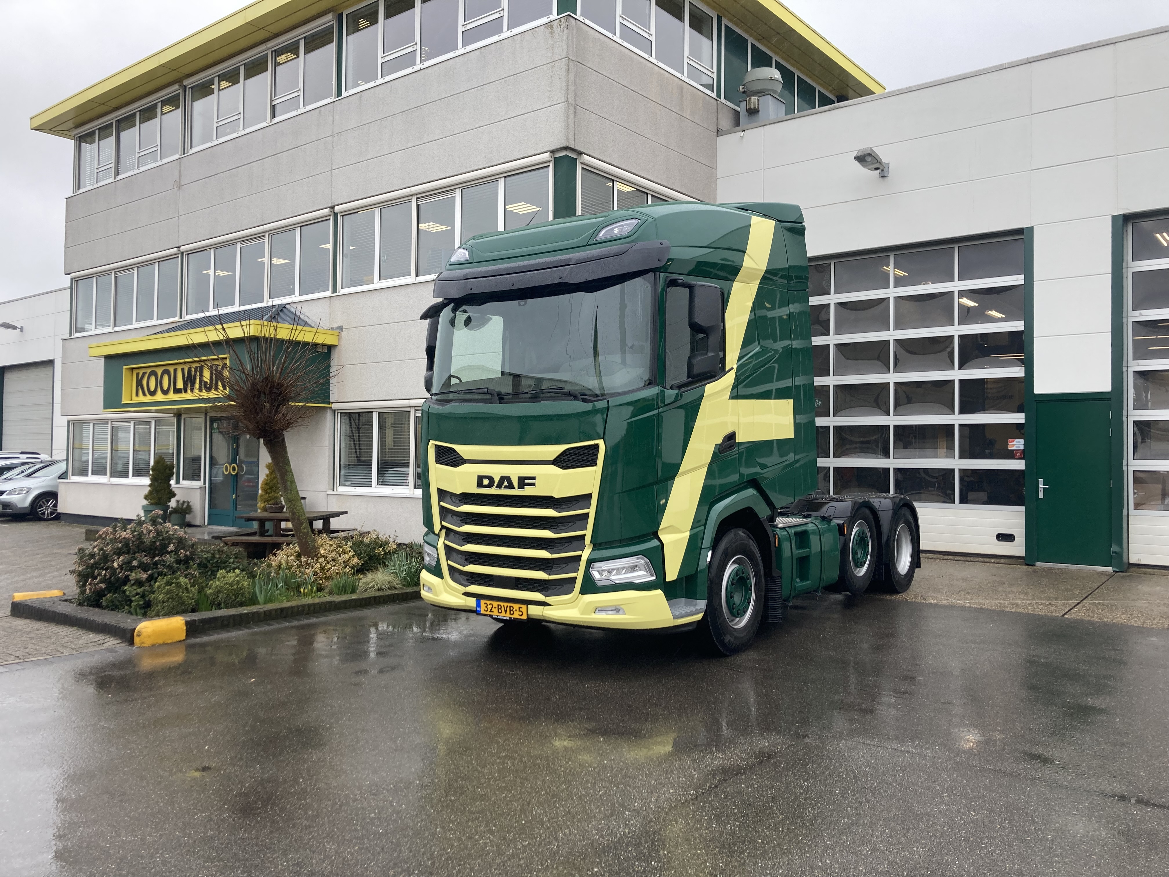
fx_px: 946
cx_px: 584
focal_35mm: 28
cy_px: 438
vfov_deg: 49.7
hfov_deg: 63.4
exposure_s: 1/167
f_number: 1.8
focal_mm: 3.99
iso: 20
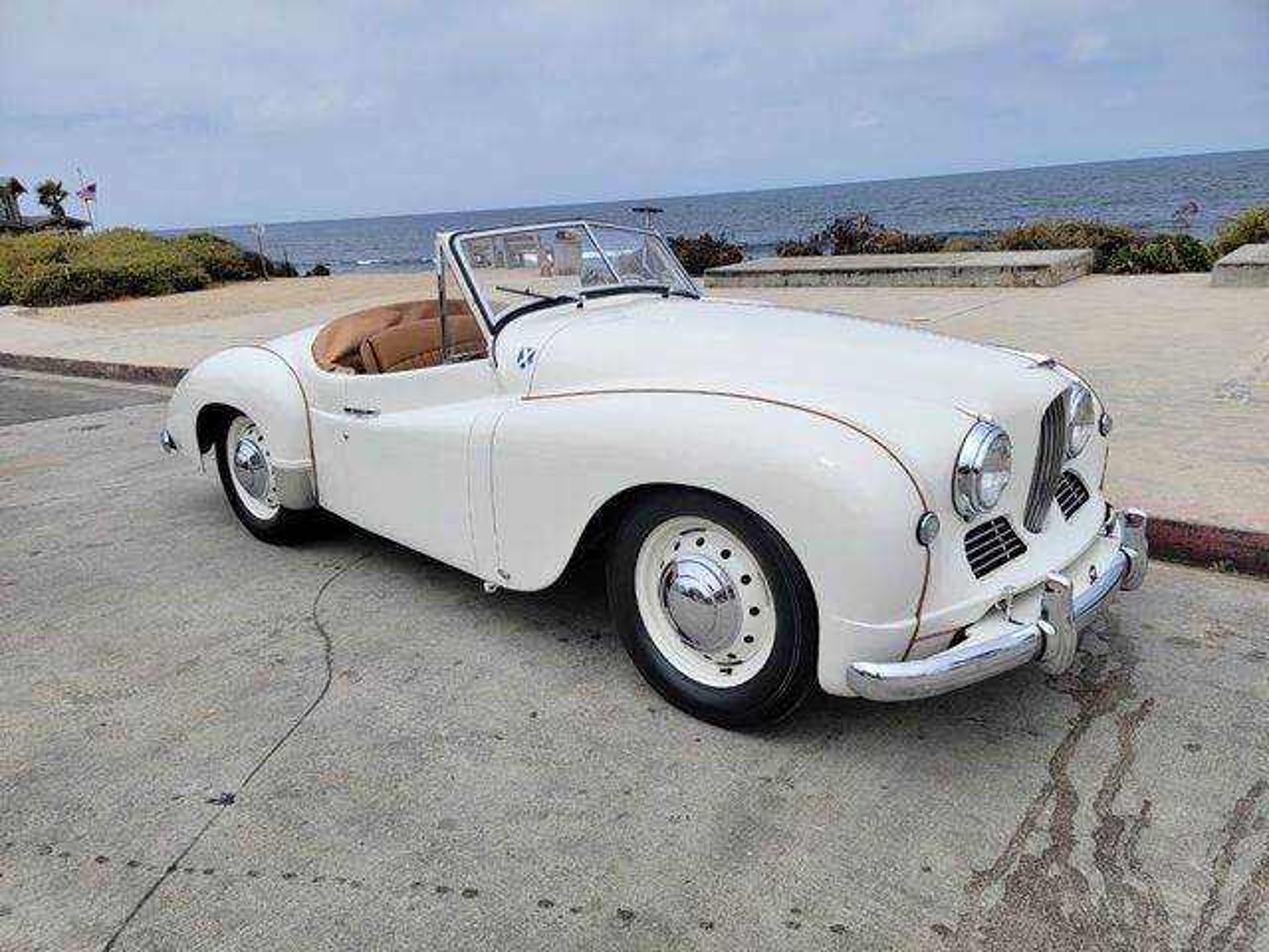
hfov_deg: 71.6
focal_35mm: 24
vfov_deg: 56.8
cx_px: 634
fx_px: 880
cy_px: 476
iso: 16
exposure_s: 1/1550
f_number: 1.8
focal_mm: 6.7
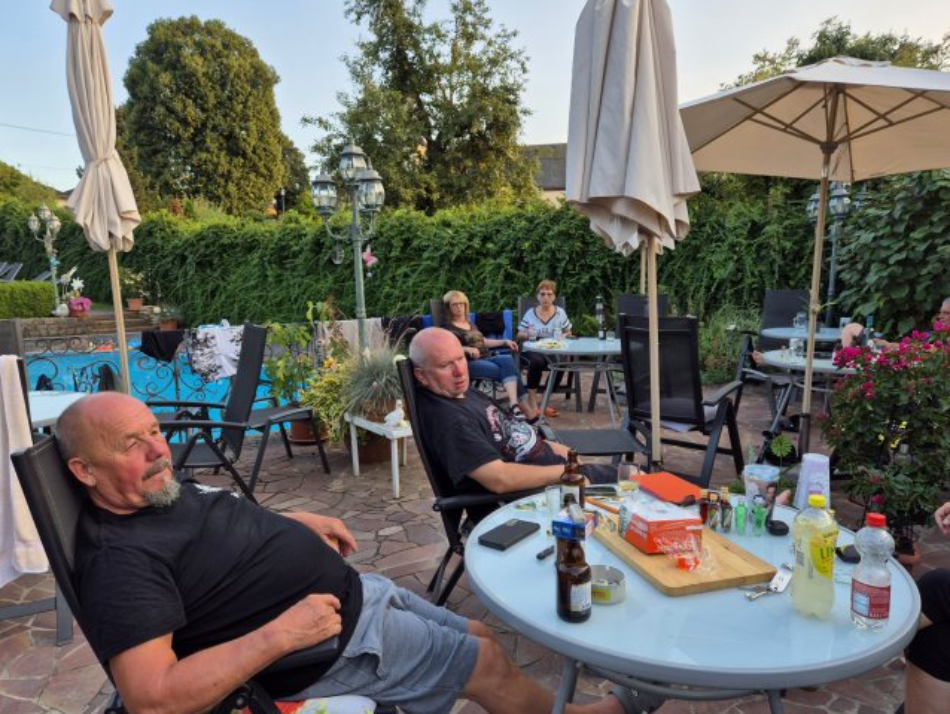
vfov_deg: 56.8
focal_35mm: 24
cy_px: 362
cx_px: 481
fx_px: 659
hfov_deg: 71.6
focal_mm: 5.4
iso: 25
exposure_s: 1/263
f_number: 1.8
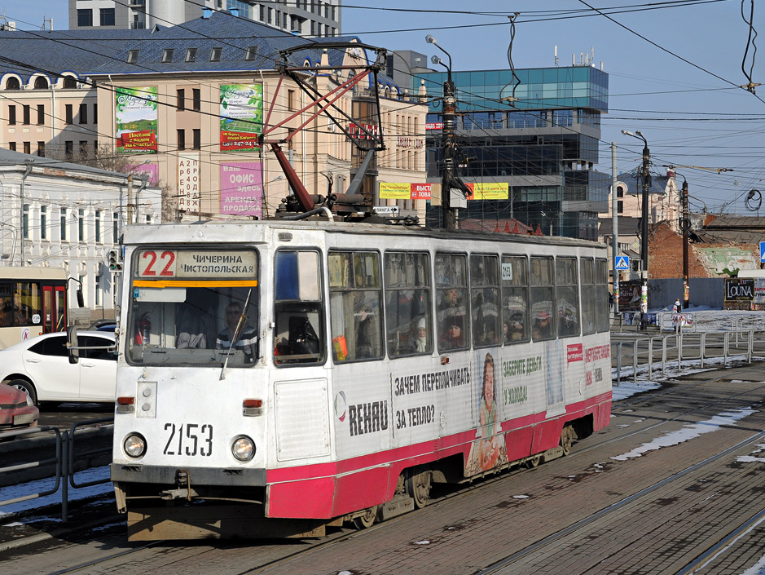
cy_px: 310
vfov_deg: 16.1
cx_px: 319
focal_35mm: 92
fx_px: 2034
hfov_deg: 21.3
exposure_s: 1/640
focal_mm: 50
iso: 320
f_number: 14
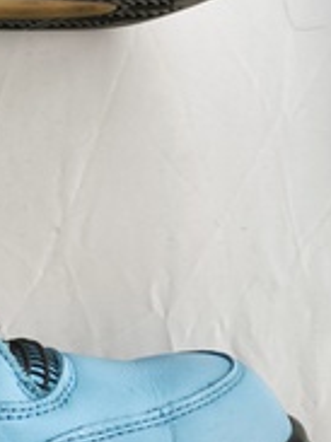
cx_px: -227
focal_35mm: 86
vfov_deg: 22.5
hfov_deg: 15.3
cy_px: 86
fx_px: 1098
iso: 800
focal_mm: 5.35
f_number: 1.7
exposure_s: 1/50
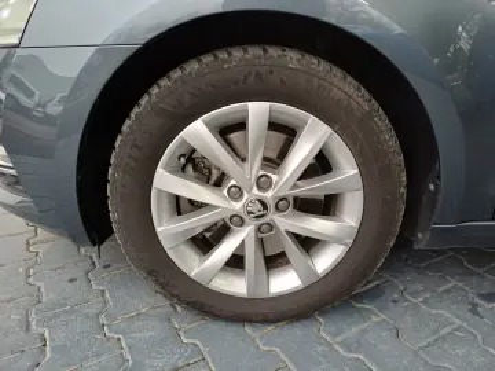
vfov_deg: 54.9
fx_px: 357
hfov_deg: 69.4
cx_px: 248
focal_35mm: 25
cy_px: 186
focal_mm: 4.65
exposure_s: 1/50
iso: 80
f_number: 1.8
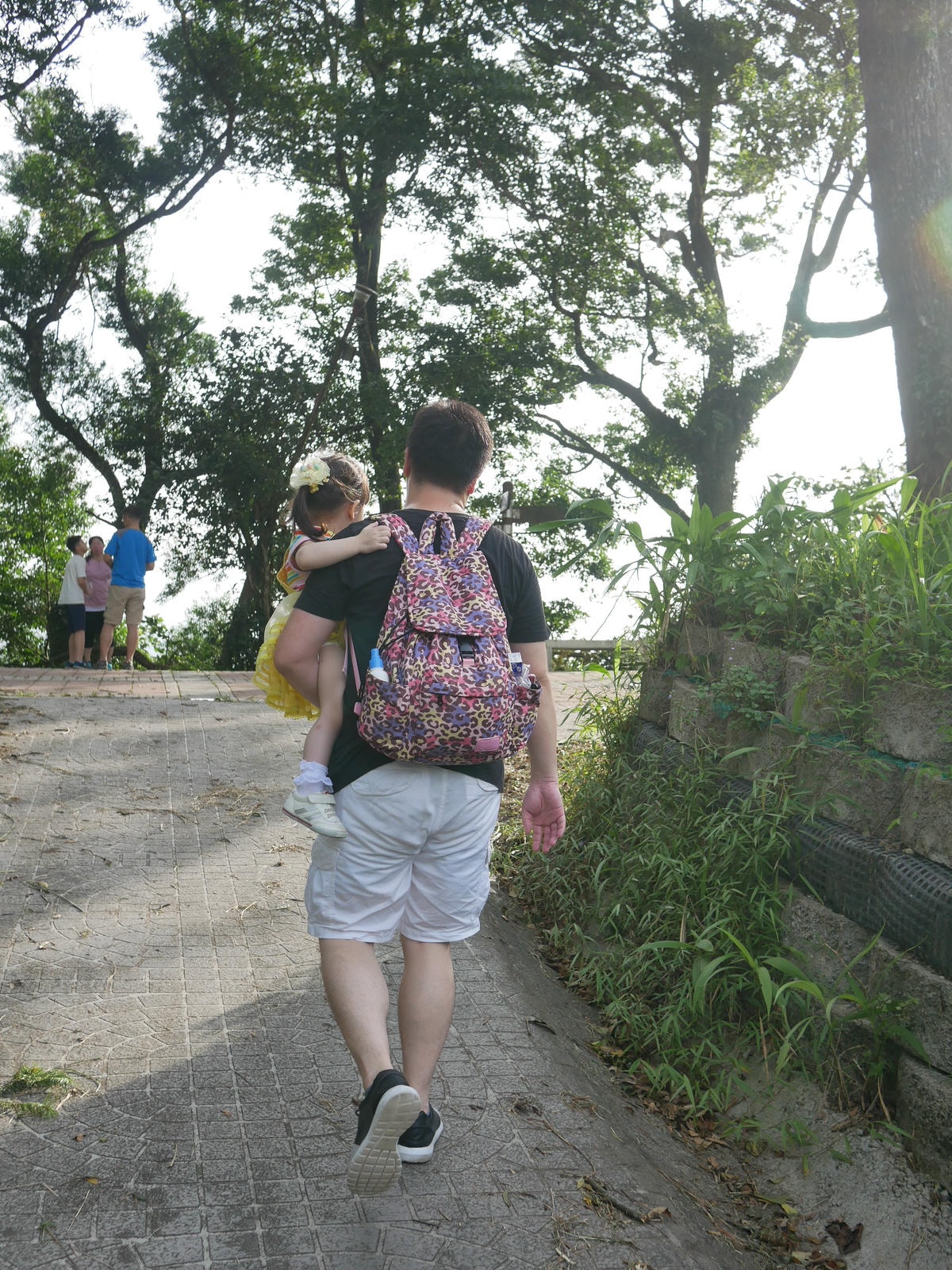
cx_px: 476
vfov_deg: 46.8
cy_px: 635
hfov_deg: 36.0
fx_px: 1467
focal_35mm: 40
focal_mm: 20
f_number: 4
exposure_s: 1/500
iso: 200
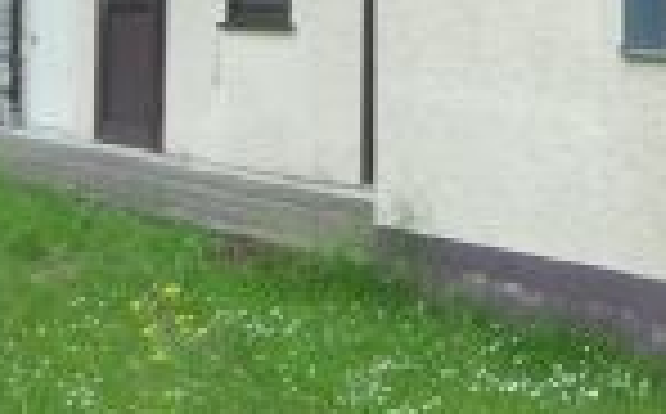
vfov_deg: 10.3
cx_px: 536
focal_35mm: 124
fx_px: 2247
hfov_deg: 16.7
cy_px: -130
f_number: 4
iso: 100
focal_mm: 5.2
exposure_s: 1/200
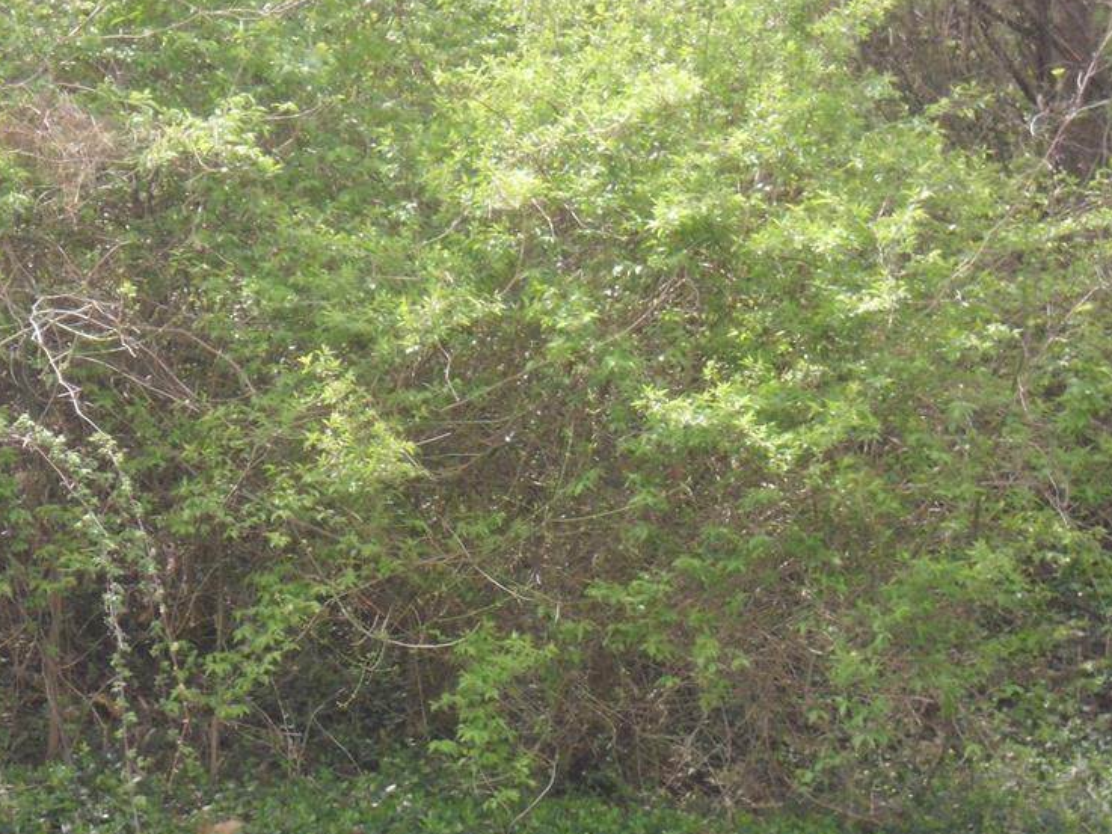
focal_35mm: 150
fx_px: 4819
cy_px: 543
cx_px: 444
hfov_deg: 13.2
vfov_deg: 9.9
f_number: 5.9
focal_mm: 19.6
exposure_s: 1/125
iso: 200
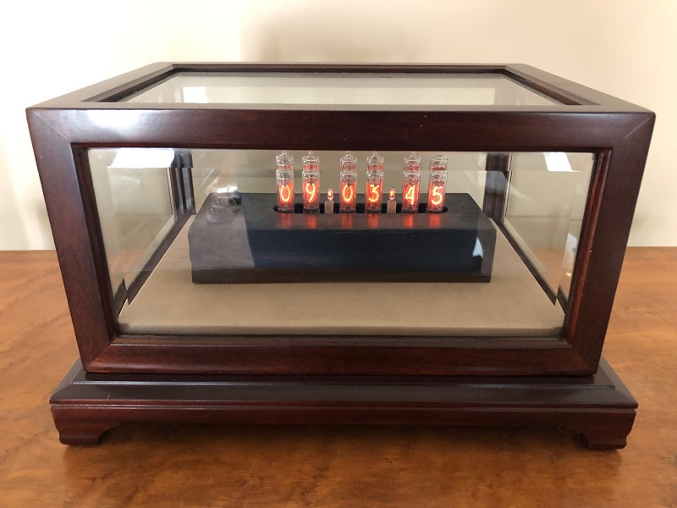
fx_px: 548
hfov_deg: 63.4
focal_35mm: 28
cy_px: 254
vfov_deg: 49.7
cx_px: 338
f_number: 1.8
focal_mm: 3.99
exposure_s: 1/4
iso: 100
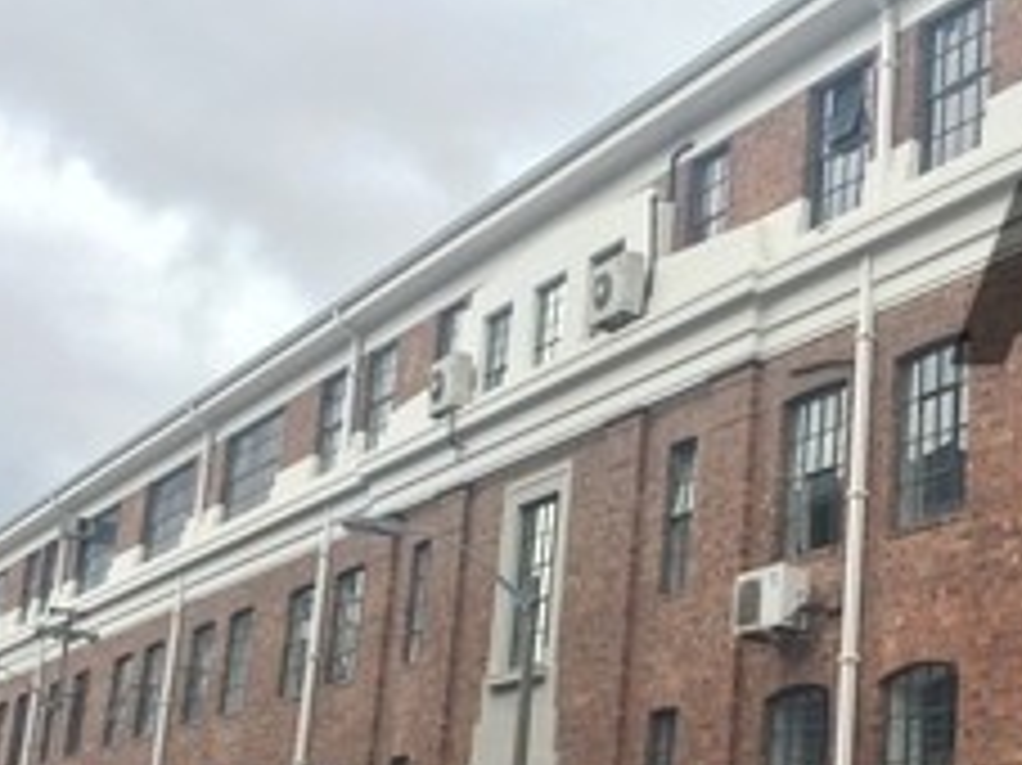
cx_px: 851
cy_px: 520
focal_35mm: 64
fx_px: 1889
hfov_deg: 29.4
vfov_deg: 22.8
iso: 32
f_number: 2.2
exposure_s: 1/860
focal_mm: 4.15
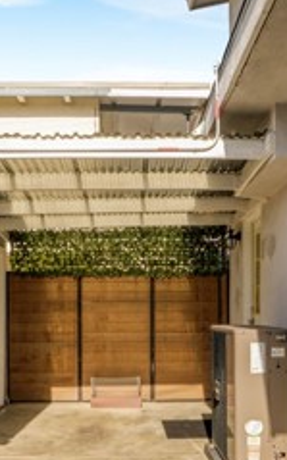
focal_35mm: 41
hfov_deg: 31.2
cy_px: 328
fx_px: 514
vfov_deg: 47.0
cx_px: 152
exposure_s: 1/40
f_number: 18
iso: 400
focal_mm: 10
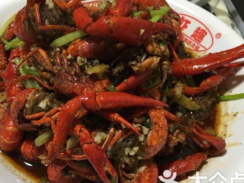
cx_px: 109
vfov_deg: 35.1
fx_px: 289
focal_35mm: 41
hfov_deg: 45.7
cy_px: 78
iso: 80
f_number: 2.2
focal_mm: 4.15
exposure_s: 1/33
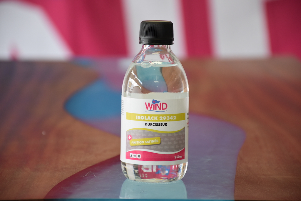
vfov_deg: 6.5
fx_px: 1756
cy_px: 100
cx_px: 150
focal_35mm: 210
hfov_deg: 9.8
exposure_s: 1/160
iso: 800
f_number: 5.6
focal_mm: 140
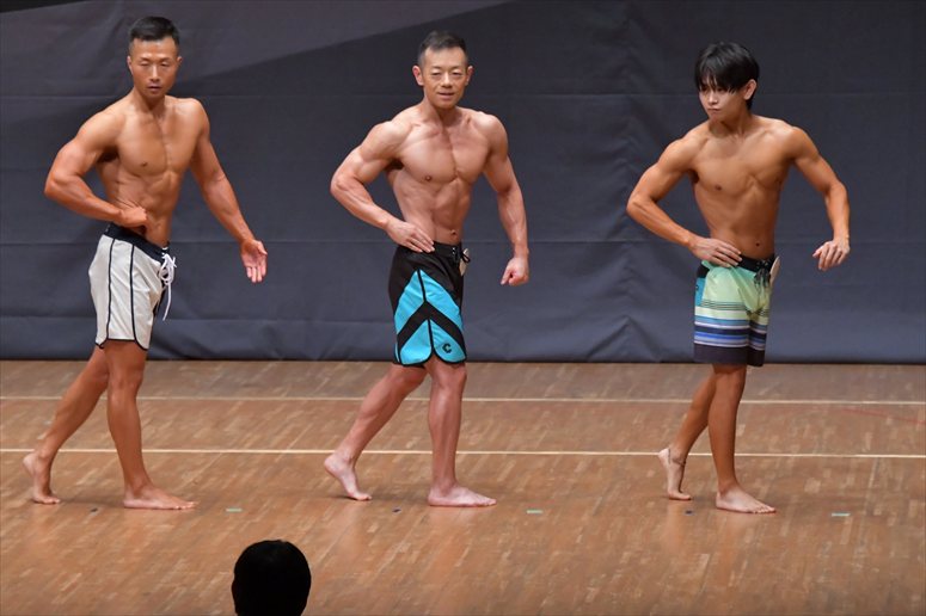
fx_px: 6942
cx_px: 463
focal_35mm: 270
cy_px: 308
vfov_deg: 5.1
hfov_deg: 7.6
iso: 6400
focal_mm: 180
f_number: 5.6
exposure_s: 1/400
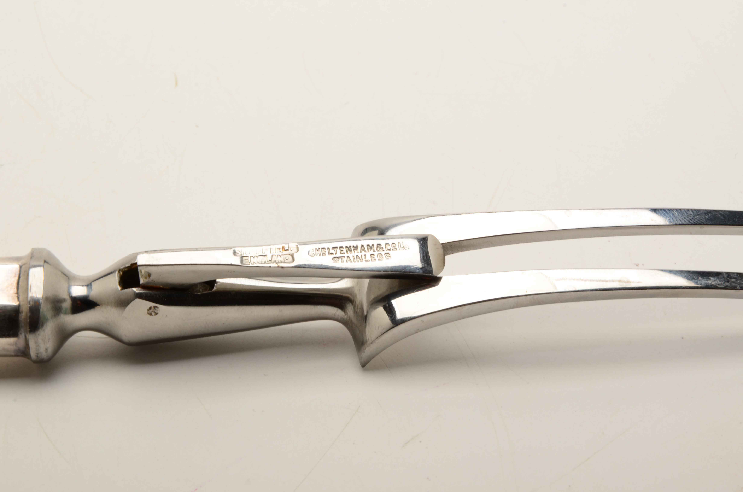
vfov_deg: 8.7
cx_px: 372
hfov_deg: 13.1
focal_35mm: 158
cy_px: 246
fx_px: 3244
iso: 200
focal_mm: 105
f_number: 22
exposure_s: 1/160
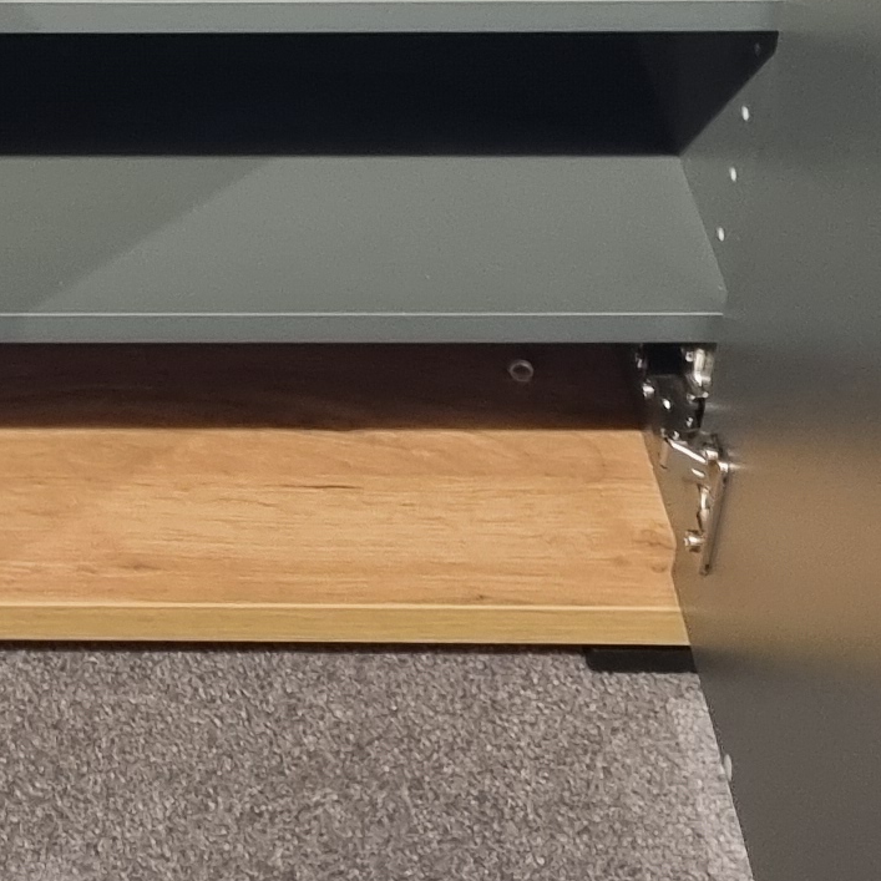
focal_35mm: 131
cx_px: -383
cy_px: -446
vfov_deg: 12.6
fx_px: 3772
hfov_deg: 12.7
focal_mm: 5.4
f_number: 1.8
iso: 160
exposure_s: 1/50
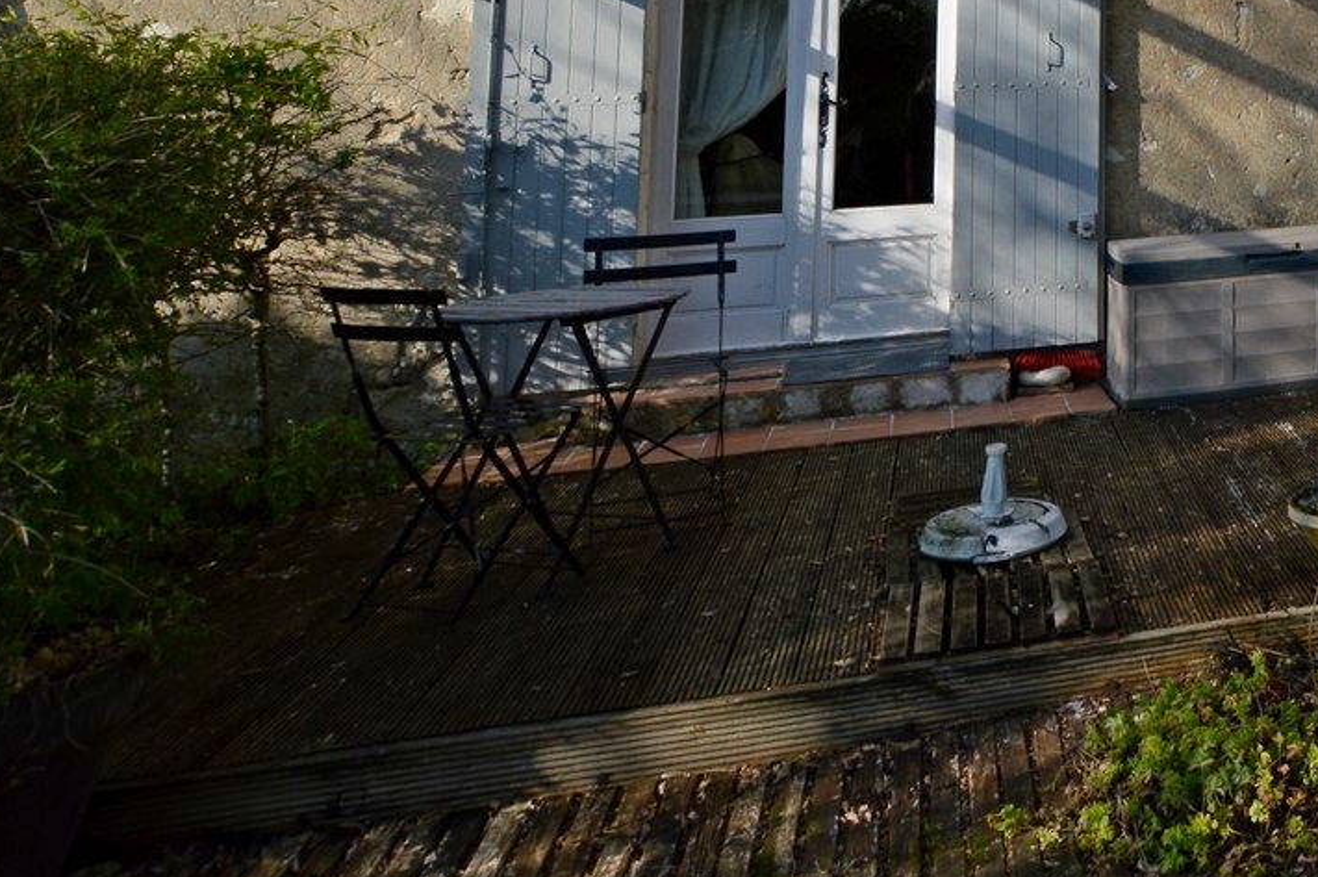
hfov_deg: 37.9
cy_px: -172
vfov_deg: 30.0
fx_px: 1390
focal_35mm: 38
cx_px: 1583
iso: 100
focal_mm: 10
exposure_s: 1/200
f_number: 7.1
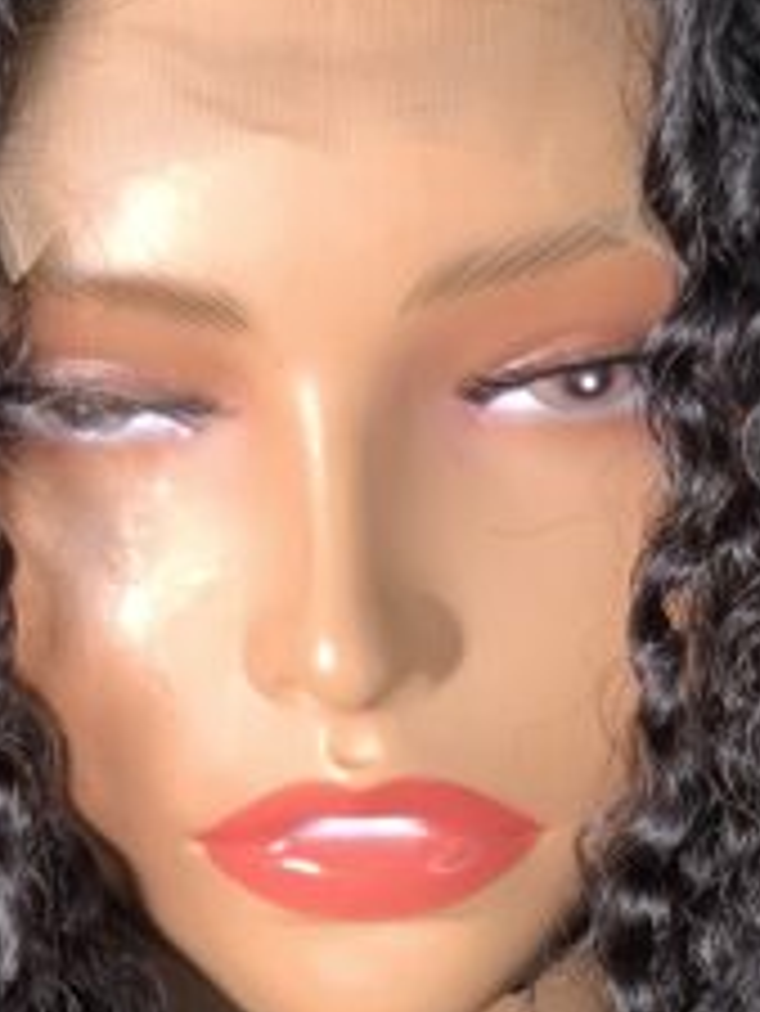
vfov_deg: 10.6
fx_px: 5410
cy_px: 981
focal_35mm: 185
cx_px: 301
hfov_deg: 8.0
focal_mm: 6
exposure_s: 1/100
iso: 16
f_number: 2.4
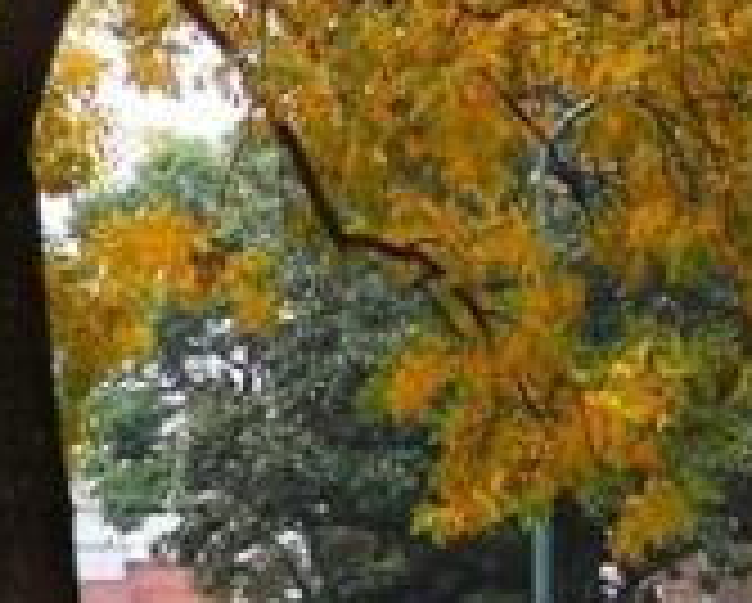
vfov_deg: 9.6
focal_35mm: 161
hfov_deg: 11.6
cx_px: -259
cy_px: 484
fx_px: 3587
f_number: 5
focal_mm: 6.3
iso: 80
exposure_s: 1/80
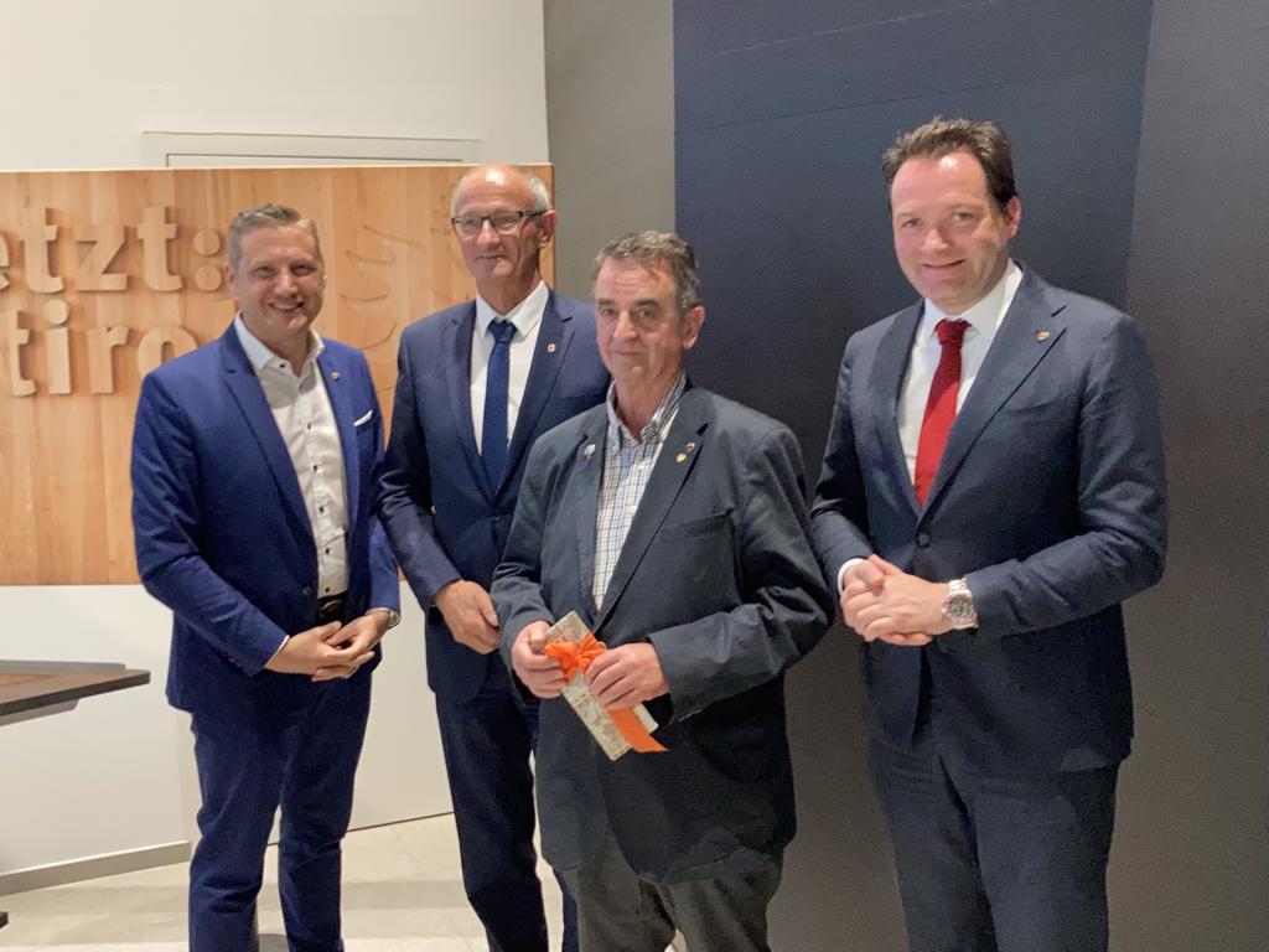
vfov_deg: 49.7
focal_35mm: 28
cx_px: 634
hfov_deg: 63.4
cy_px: 476
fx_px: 1026
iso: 320
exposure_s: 1/49
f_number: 1.8
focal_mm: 3.99
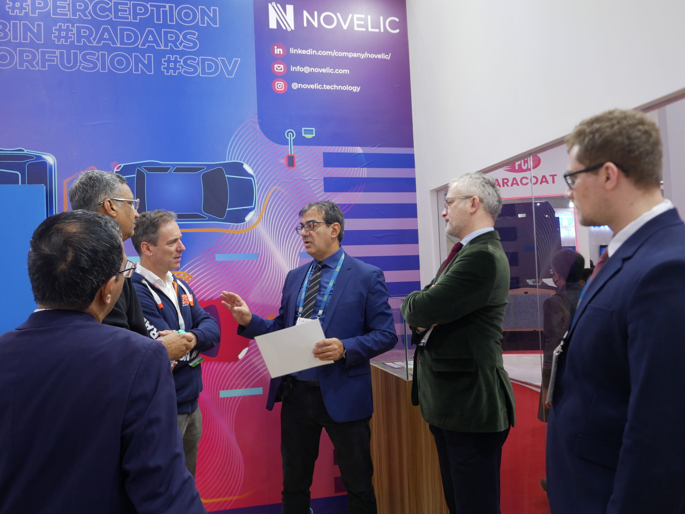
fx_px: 594
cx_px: 342
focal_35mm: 30
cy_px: 257
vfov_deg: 46.8
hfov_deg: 59.9
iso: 250
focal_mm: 15
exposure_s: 1/100
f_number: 2.8
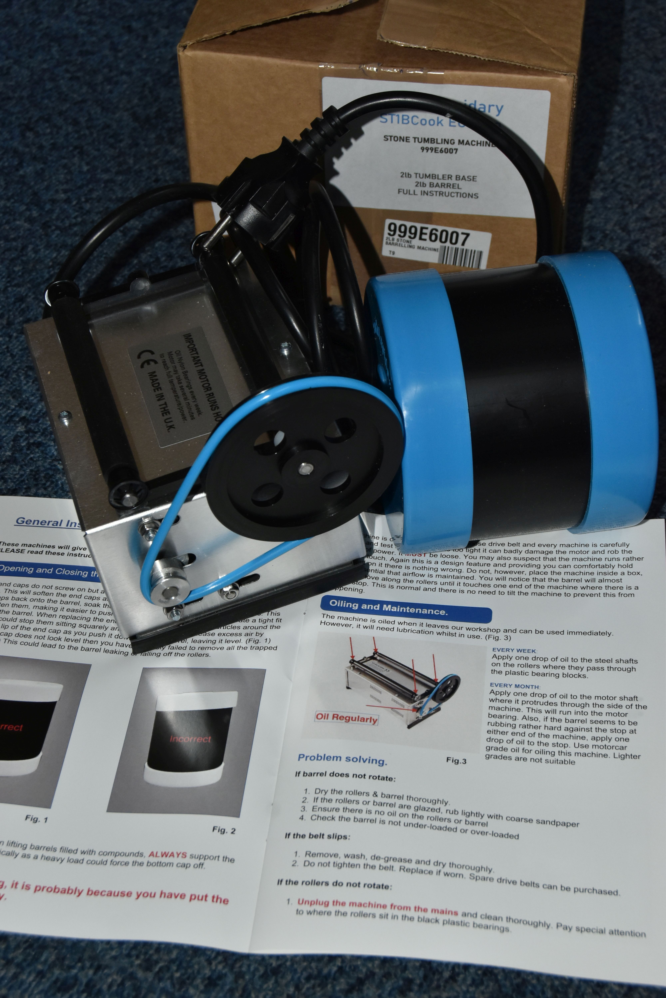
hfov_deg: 23.8
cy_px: 499
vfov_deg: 35.1
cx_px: 333
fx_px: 1582
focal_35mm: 57
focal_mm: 38
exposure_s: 1/60
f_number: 8
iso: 800
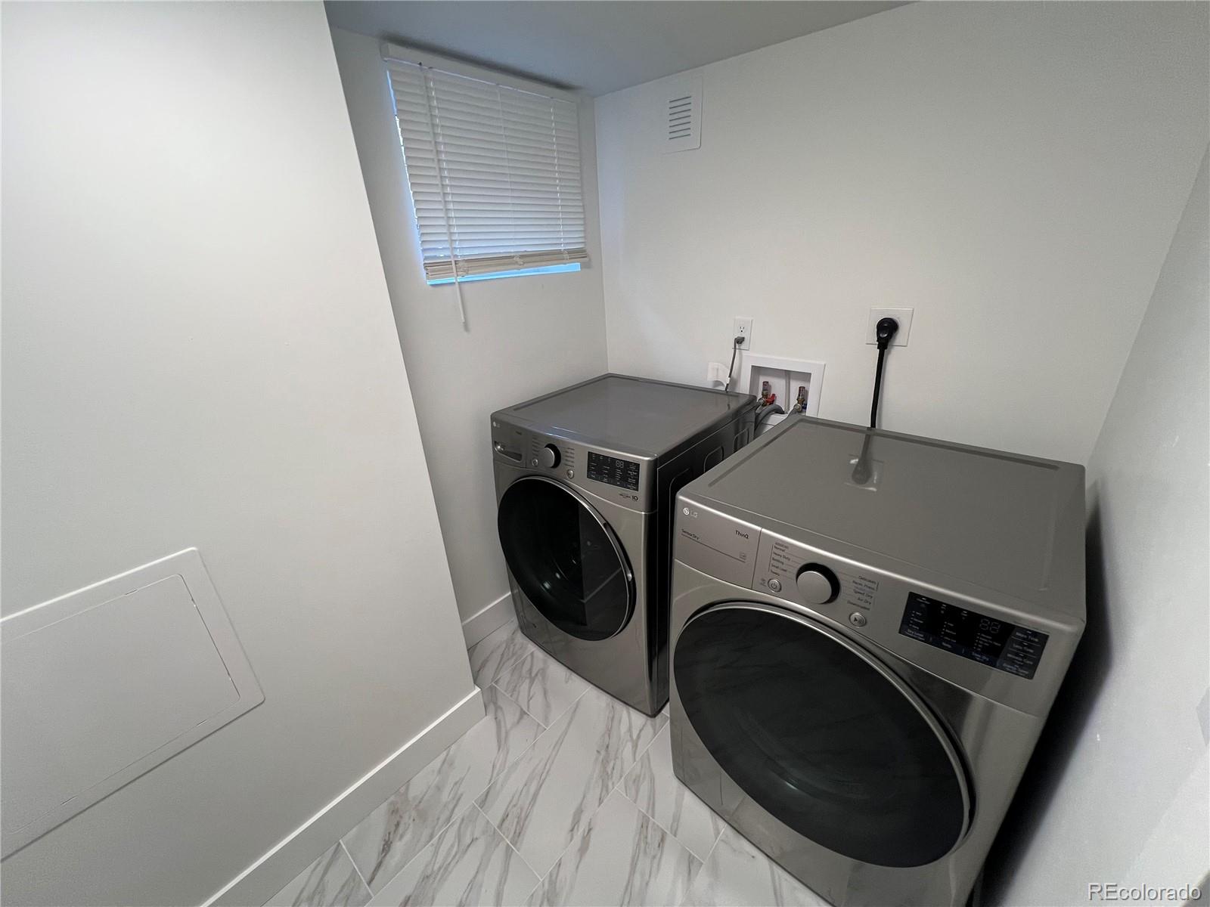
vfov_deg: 89.9
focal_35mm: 13
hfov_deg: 106.2
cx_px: 605
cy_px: 454
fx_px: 454
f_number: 1.8
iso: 200
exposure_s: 1/120
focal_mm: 1.57
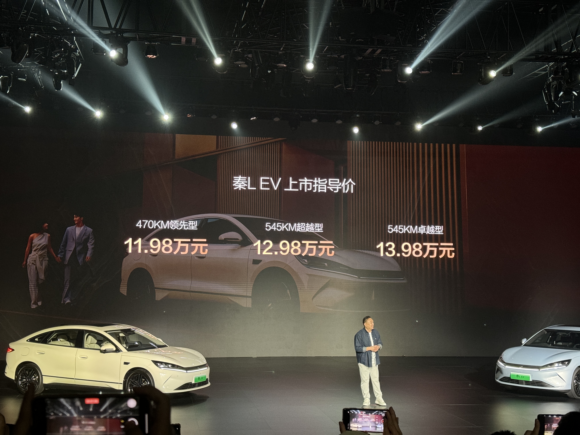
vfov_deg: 30.3
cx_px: 290
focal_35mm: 48
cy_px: 218
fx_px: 804
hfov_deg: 39.7
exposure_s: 1/57
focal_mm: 6.76
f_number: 1.78
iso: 250
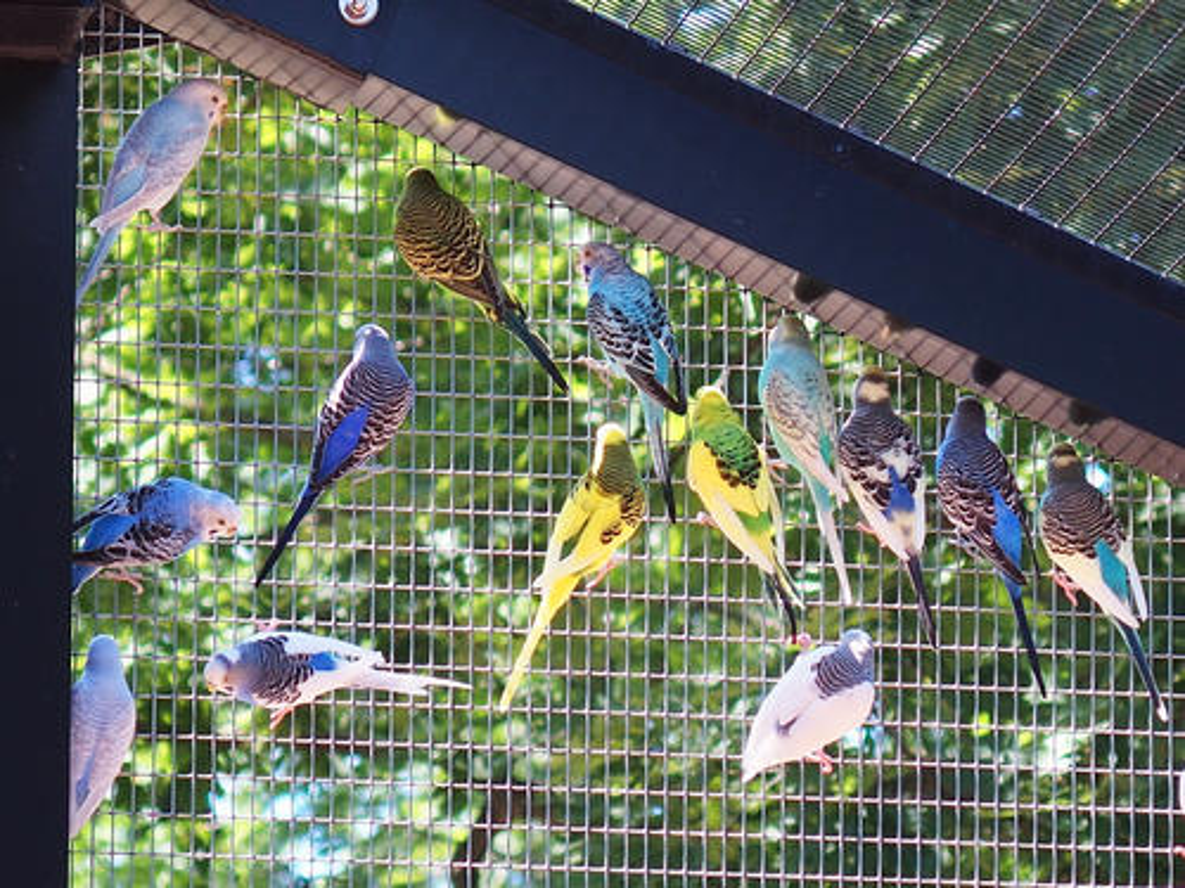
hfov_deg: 12.0
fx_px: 5648
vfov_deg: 9.0
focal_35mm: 165
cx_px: 592
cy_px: 444
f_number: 2.8
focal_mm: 35
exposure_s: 1/250
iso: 100
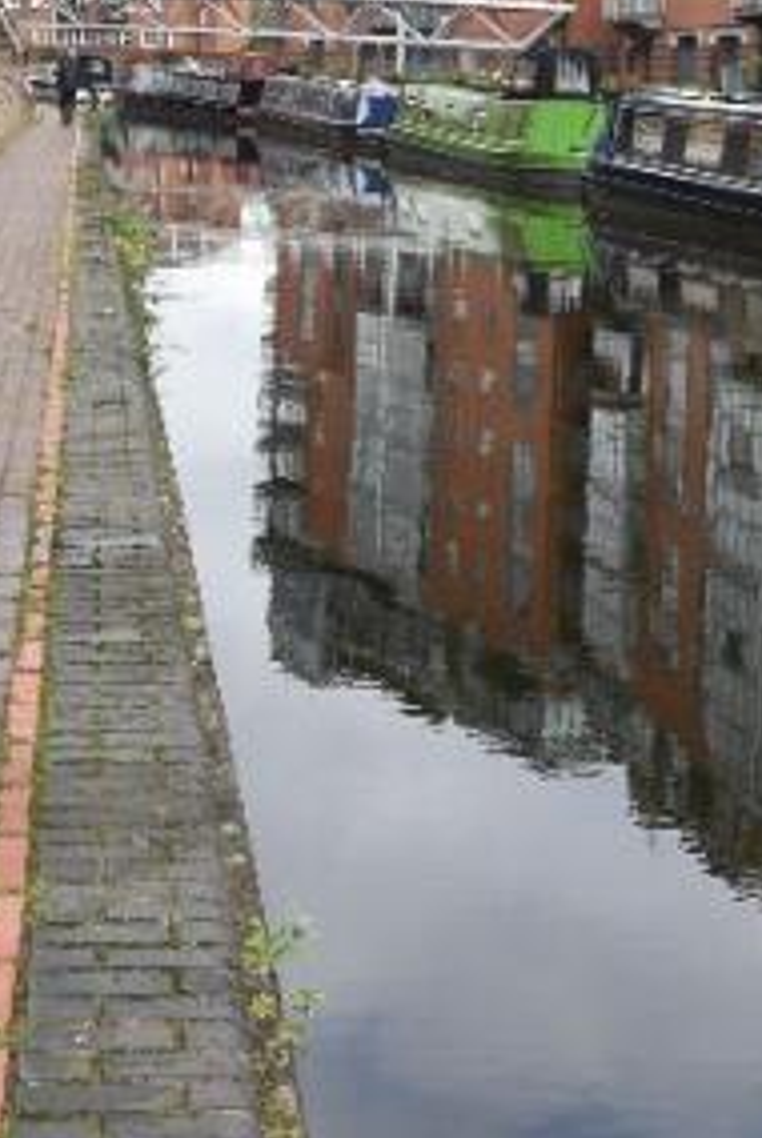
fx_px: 1710
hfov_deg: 25.1
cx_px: 357
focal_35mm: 54
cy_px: -50
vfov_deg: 33.1
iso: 200
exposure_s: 1/250
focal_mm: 10
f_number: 5.6
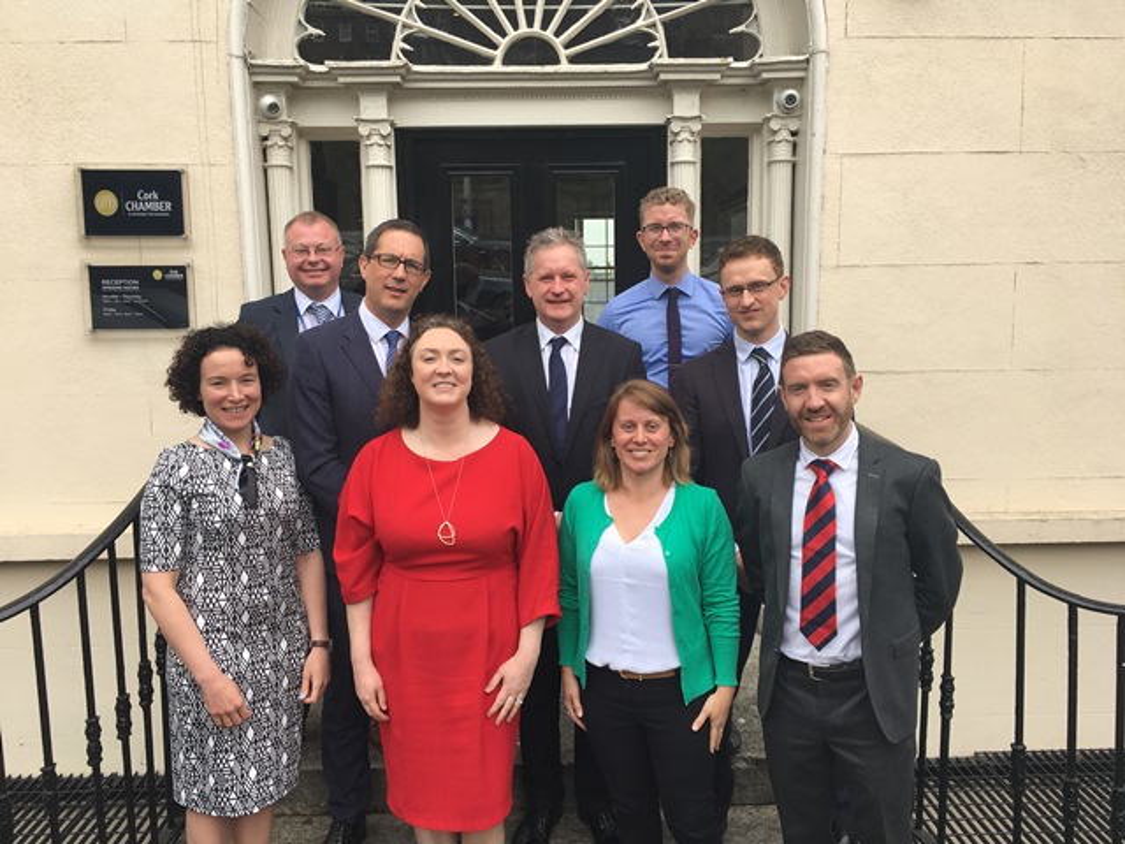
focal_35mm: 29
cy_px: 422
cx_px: 562
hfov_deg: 61.7
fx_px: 942
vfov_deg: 48.2
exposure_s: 1/377
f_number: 2.2
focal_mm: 4.15
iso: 25
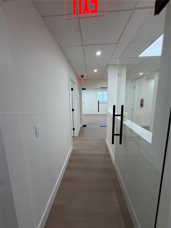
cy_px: 114
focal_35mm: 14
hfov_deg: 85.7
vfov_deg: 102.1
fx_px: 92
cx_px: 86
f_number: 2.2
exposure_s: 1/120
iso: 125
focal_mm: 2.22
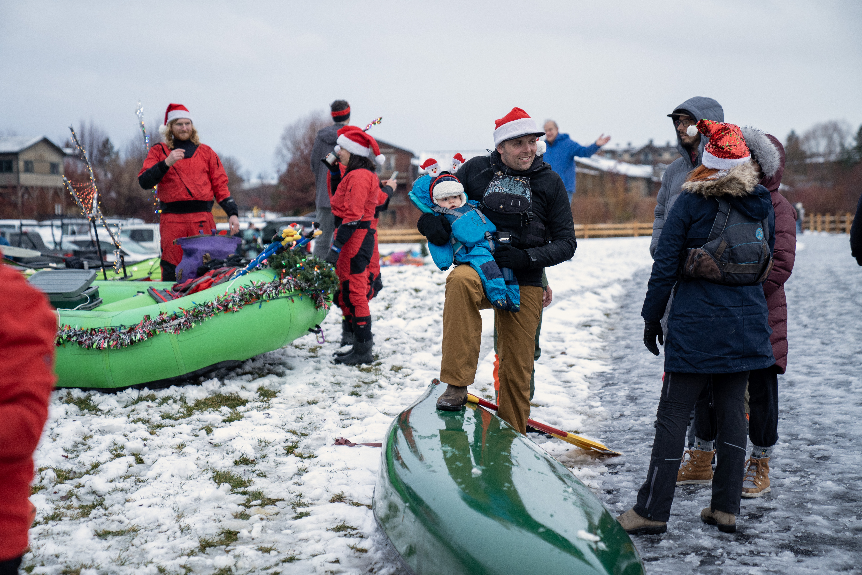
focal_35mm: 70
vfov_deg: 19.5
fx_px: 1676
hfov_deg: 28.8
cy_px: 288
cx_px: 431
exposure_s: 1/320
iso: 640
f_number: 2.8
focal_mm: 70
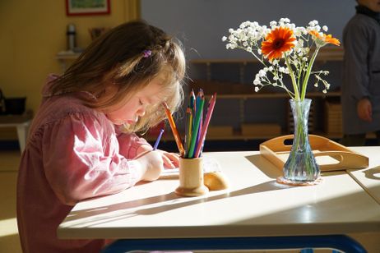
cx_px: 190
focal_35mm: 51
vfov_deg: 26.5
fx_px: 538
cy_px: 126
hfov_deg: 38.9
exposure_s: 1/640
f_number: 4
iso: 200
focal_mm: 34
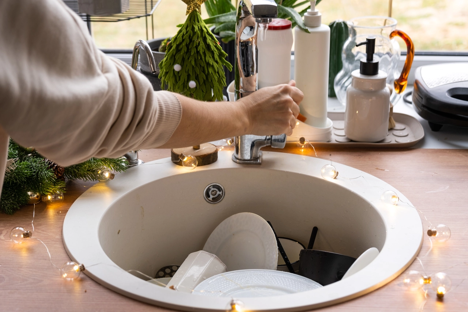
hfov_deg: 33.9
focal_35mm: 59
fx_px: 767
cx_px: 234
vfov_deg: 23.0
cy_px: 156
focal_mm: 39.3
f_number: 4
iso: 160
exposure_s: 1/13
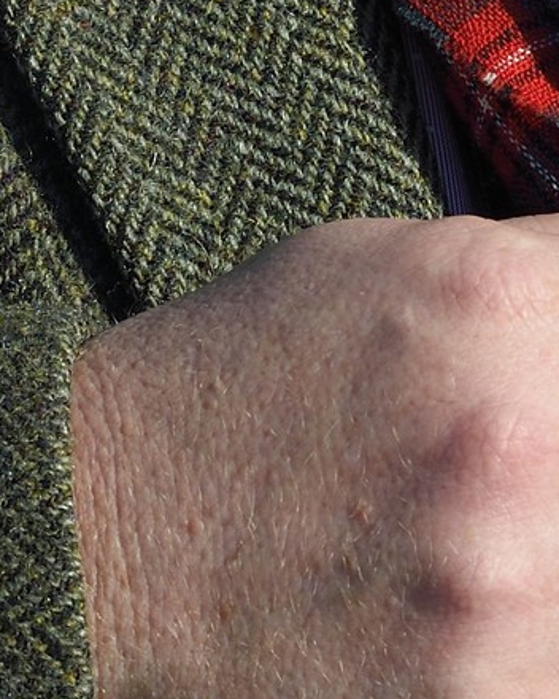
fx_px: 10382
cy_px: -863
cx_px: 729
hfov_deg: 3.1
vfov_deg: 3.8
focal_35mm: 502
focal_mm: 98
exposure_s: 1/320
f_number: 10
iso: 200
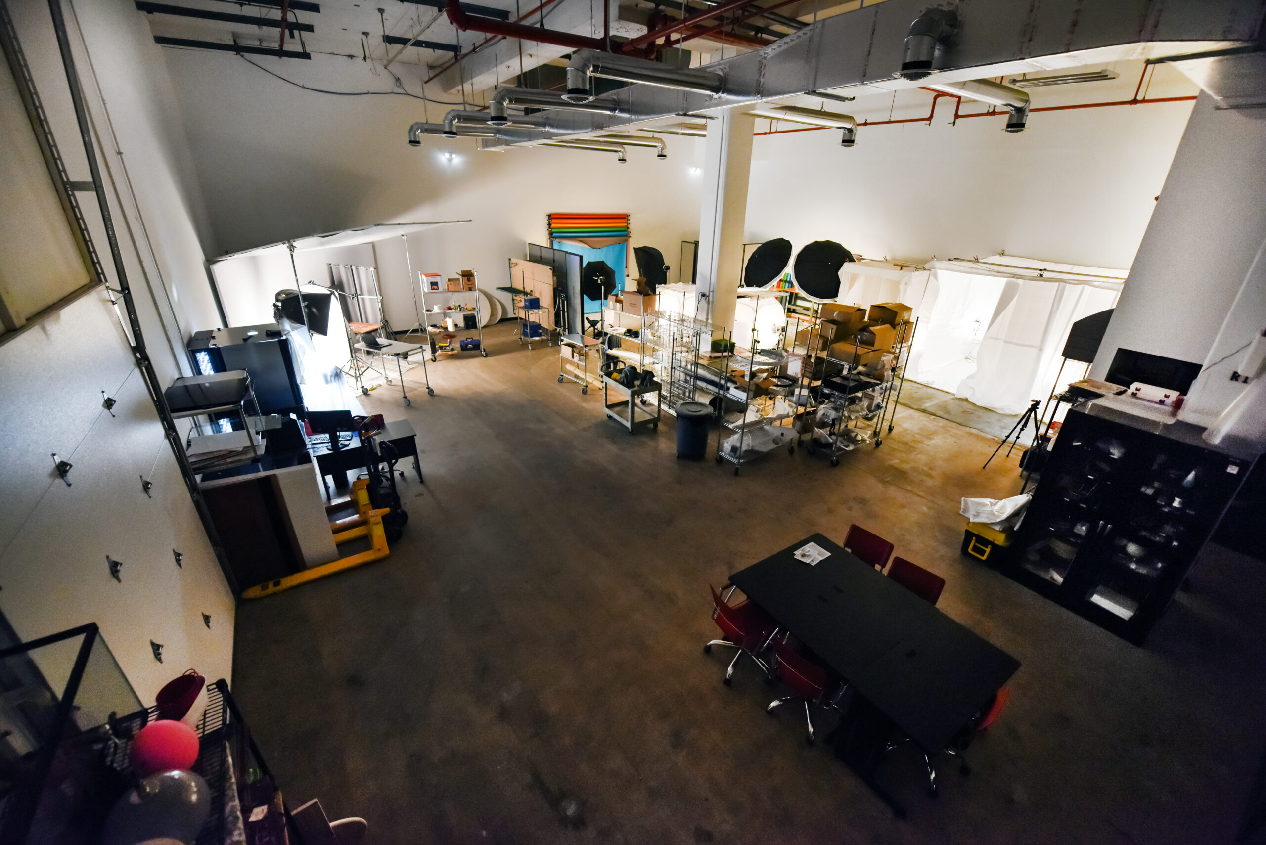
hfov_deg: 104.2
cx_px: 633
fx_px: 493
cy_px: 422
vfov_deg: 81.3
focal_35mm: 14
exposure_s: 1/125
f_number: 2.8
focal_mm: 14
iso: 2000
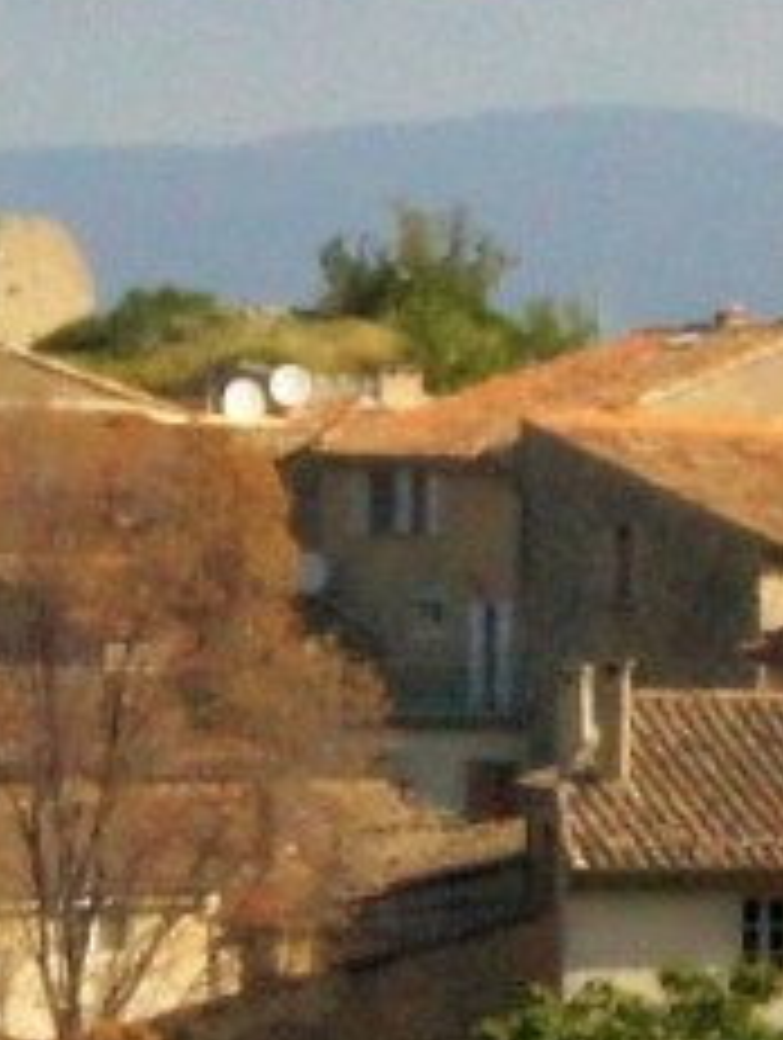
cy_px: 720
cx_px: 554
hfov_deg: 5.2
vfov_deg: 6.9
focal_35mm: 287
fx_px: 8632
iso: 1600
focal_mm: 24
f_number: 22
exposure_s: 1/800
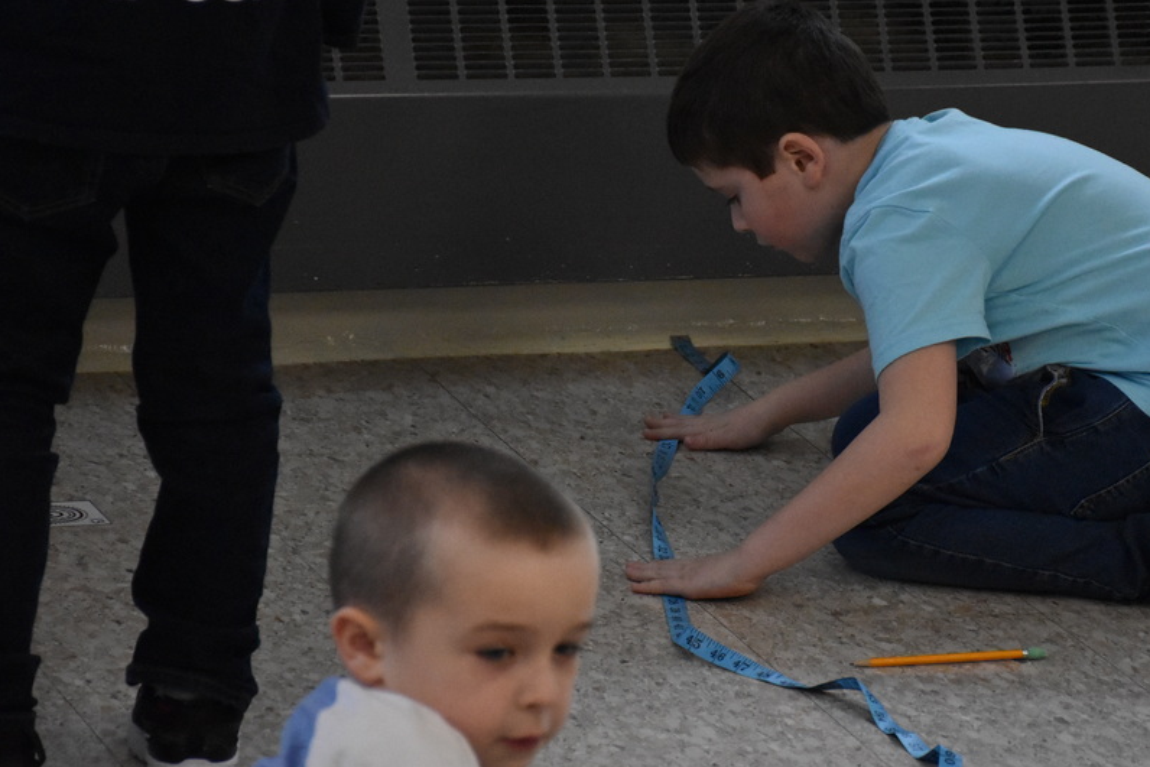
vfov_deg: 7.1
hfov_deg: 10.6
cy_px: 340
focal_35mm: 193
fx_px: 6166
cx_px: 725
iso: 5000
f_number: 5.6
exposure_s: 1/320
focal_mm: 100
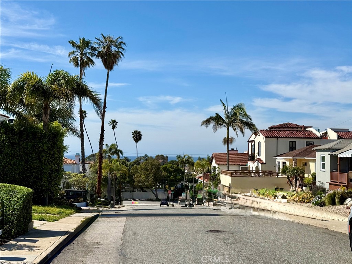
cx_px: 176
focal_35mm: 48
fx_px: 488
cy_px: 132
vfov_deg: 30.3
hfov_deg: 39.7
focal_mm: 6.76
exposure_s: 1/7874
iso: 64
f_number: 1.78
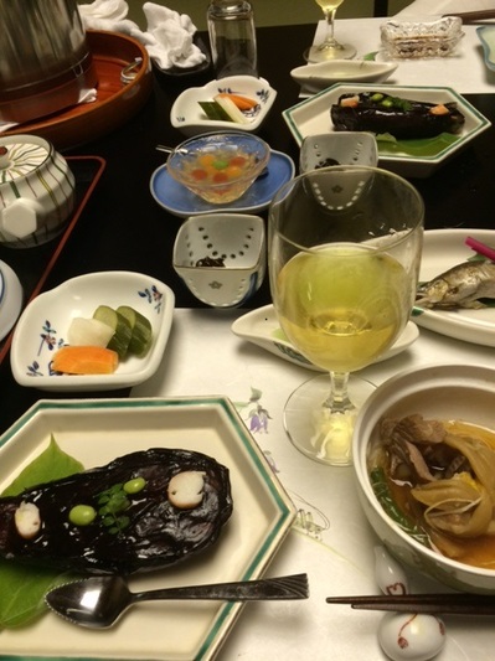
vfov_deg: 60.0
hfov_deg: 46.7
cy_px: 330
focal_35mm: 30
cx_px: 248
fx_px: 573
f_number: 2.2
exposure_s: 1/33
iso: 125
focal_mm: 4.12
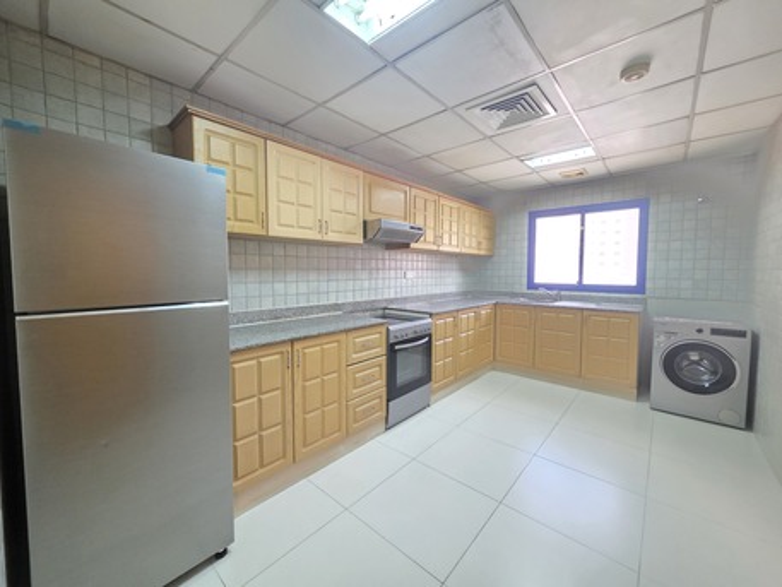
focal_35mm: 13
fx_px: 294
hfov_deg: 106.2
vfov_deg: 89.9
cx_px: 391
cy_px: 294
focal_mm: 2.2
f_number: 1.9
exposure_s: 1/50
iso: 500
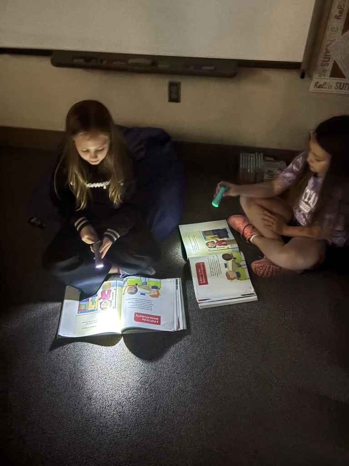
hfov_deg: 53.1
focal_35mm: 26
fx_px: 350
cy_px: 233
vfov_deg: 67.3
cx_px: 174
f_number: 1.6
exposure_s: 1/15
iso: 2500
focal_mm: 5.96
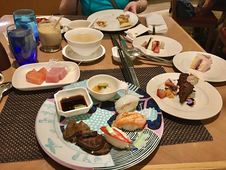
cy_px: 85
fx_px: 189
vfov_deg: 48.2
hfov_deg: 61.7
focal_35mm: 29
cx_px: 113
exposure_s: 1/10
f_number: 2.2
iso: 100
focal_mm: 4.15
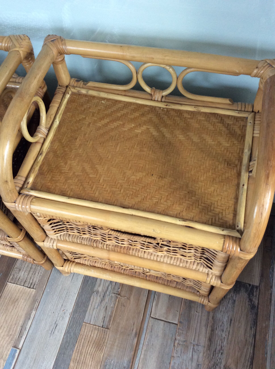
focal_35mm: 32
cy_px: 184
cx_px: 138
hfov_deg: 44.1
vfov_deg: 56.9
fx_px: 340
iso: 80
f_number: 2.4
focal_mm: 3.3
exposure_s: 1/25
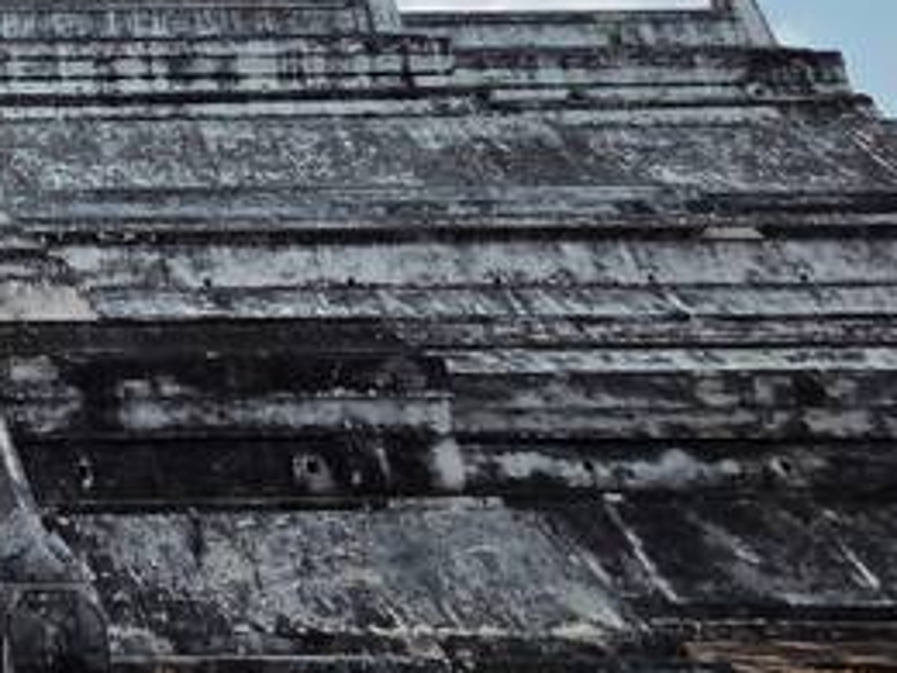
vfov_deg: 37.4
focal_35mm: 36
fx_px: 933
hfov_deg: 34.6
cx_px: -290
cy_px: 86
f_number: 2.2
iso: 50
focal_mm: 2.2
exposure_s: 1/3345
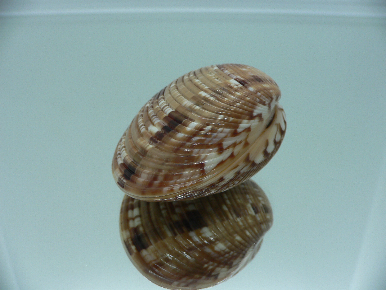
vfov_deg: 40.7
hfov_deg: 52.6
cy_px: 145
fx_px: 390
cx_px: 193
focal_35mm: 35
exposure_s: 1/60
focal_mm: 4.6
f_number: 2.8
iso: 80
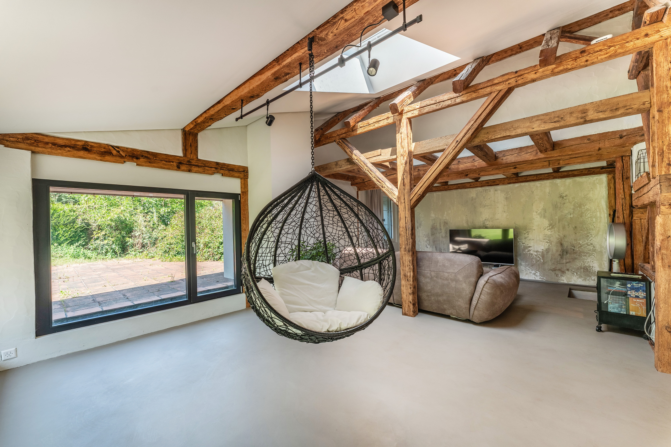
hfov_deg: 104.3
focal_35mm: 14
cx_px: 336
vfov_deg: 81.2
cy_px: 224
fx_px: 261
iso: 320
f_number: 9
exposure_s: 1/250
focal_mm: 14
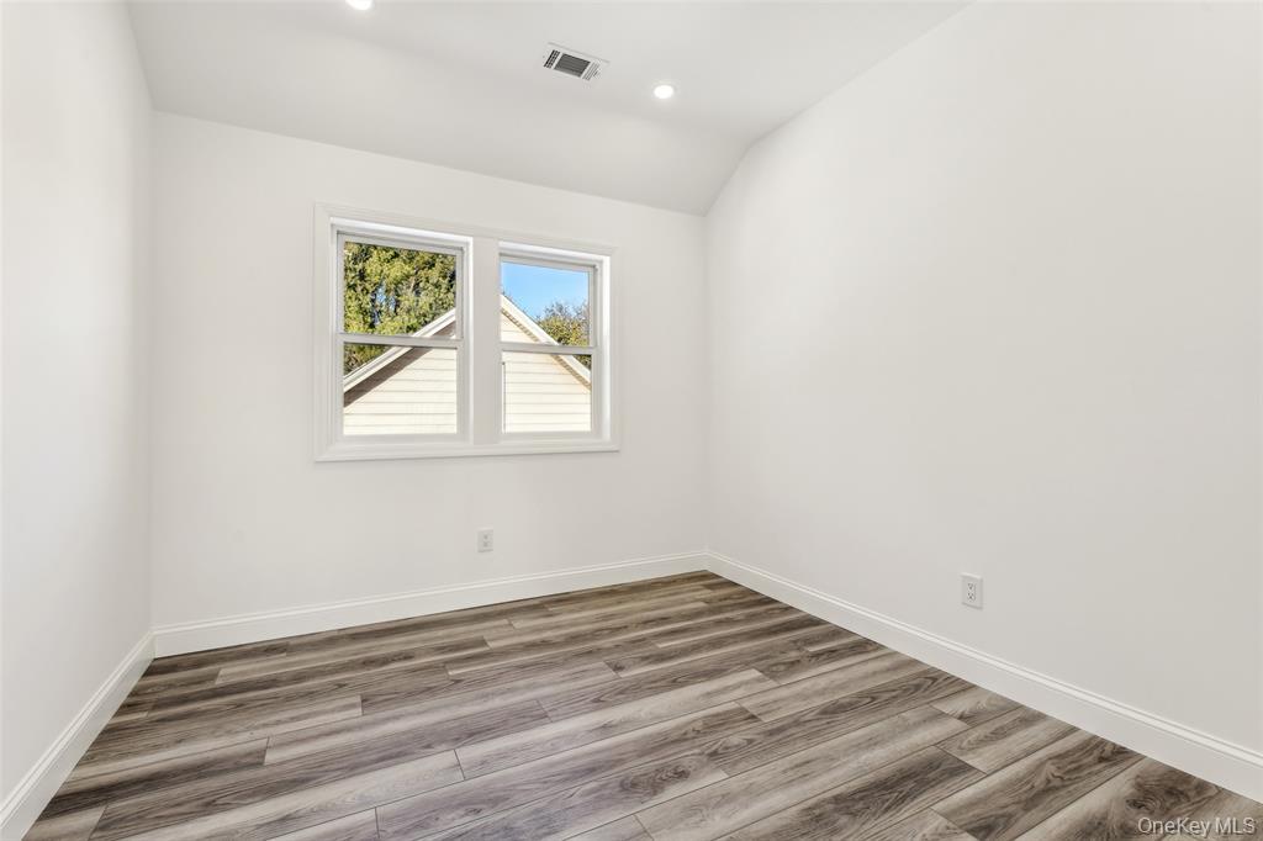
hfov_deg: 100.4
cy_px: 420
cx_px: 632
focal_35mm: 15
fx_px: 526
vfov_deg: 77.3
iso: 400
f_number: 8
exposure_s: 1/80
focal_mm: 15
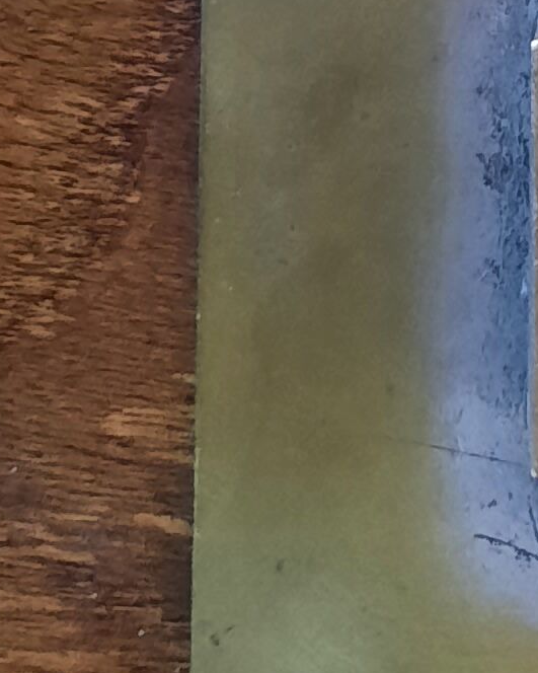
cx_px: 952
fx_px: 2926
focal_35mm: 147
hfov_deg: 10.0
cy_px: -464
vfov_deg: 12.2
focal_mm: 4.6
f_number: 2
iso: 400
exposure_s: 1/25
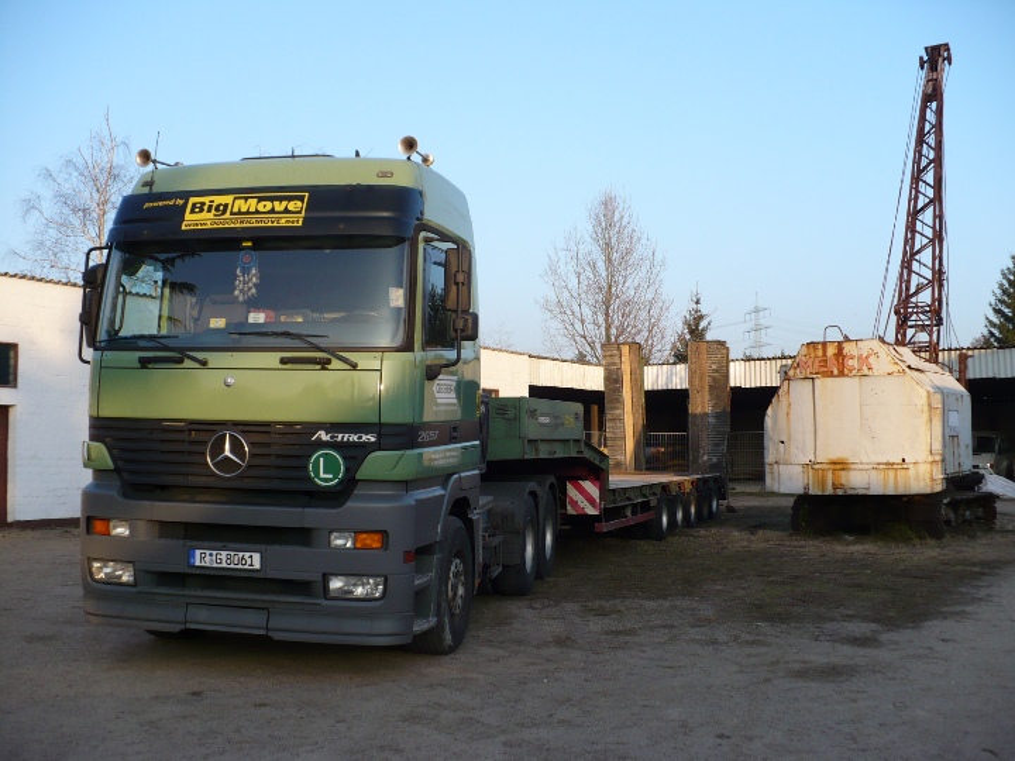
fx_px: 1085
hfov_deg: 50.1
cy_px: 380
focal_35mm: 37
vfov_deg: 38.7
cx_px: 508
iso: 100
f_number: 2.8
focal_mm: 6.1
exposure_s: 1/400
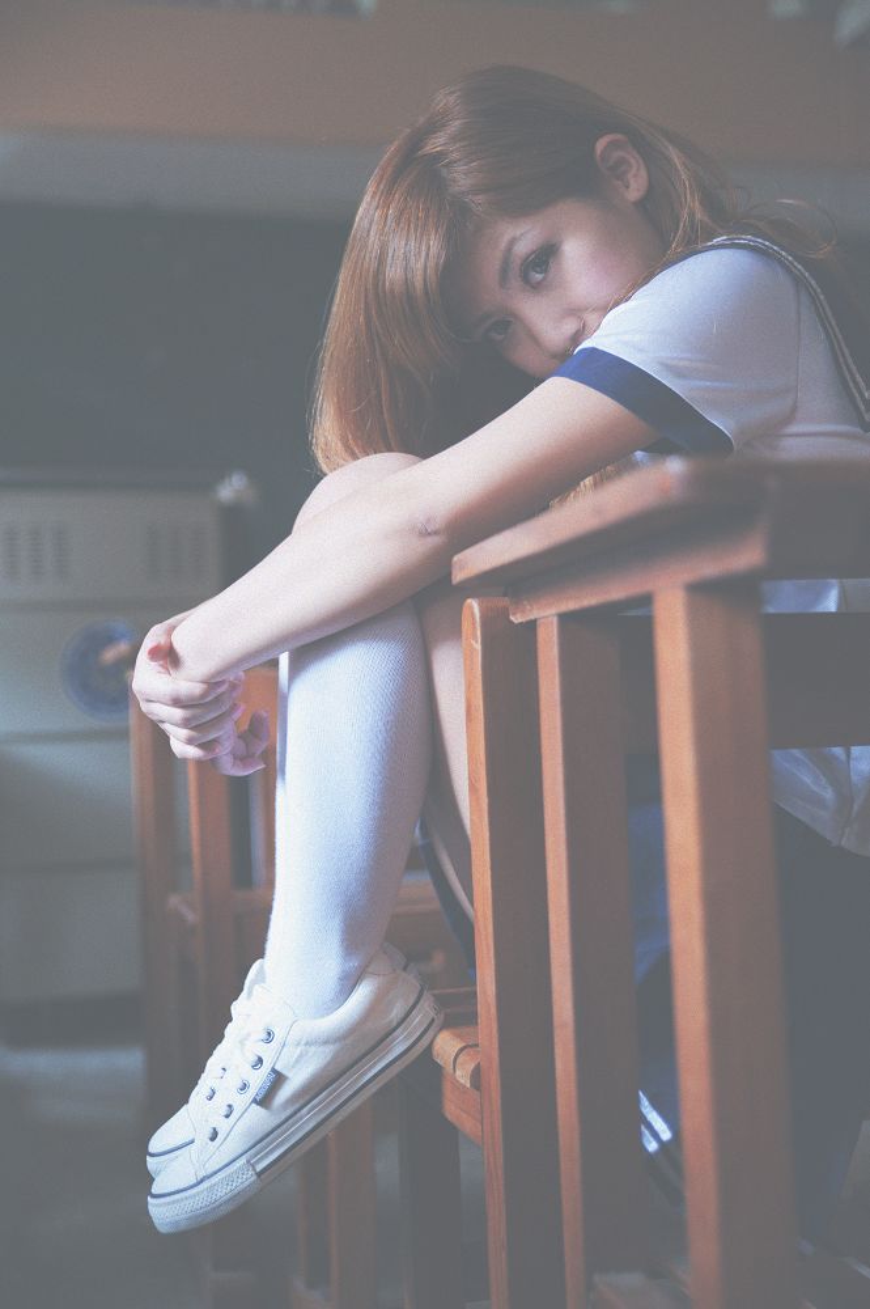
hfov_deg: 28.0
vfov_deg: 41.1
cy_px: 654
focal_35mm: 48
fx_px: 1743
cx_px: 435
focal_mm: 48
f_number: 2.8
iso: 1000
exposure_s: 1/50
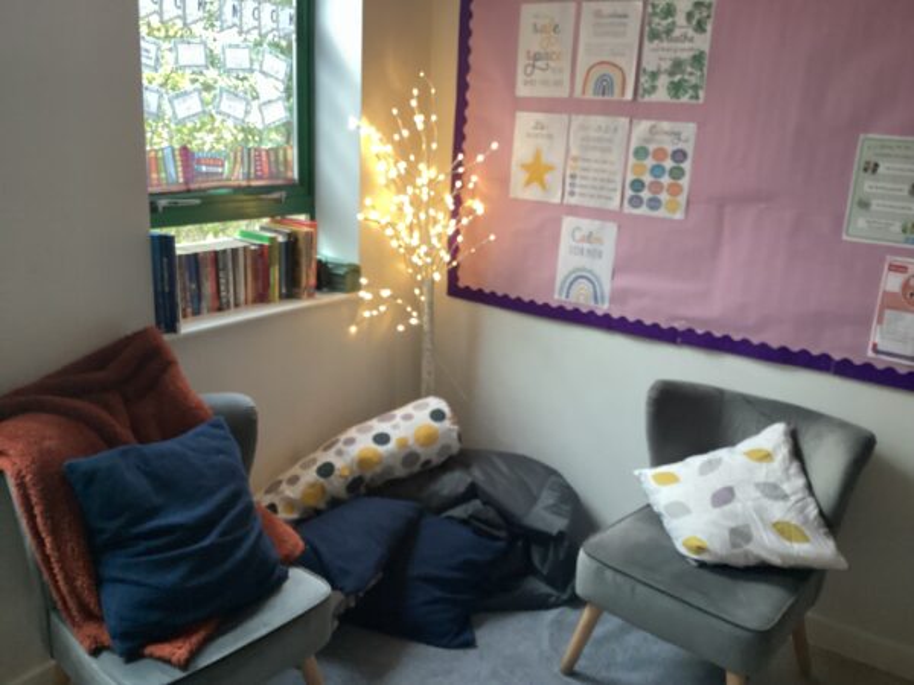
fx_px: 819
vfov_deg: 45.4
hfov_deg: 58.4
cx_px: 457
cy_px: 342
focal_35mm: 31
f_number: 2.4
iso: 250
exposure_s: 1/50
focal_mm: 3.3
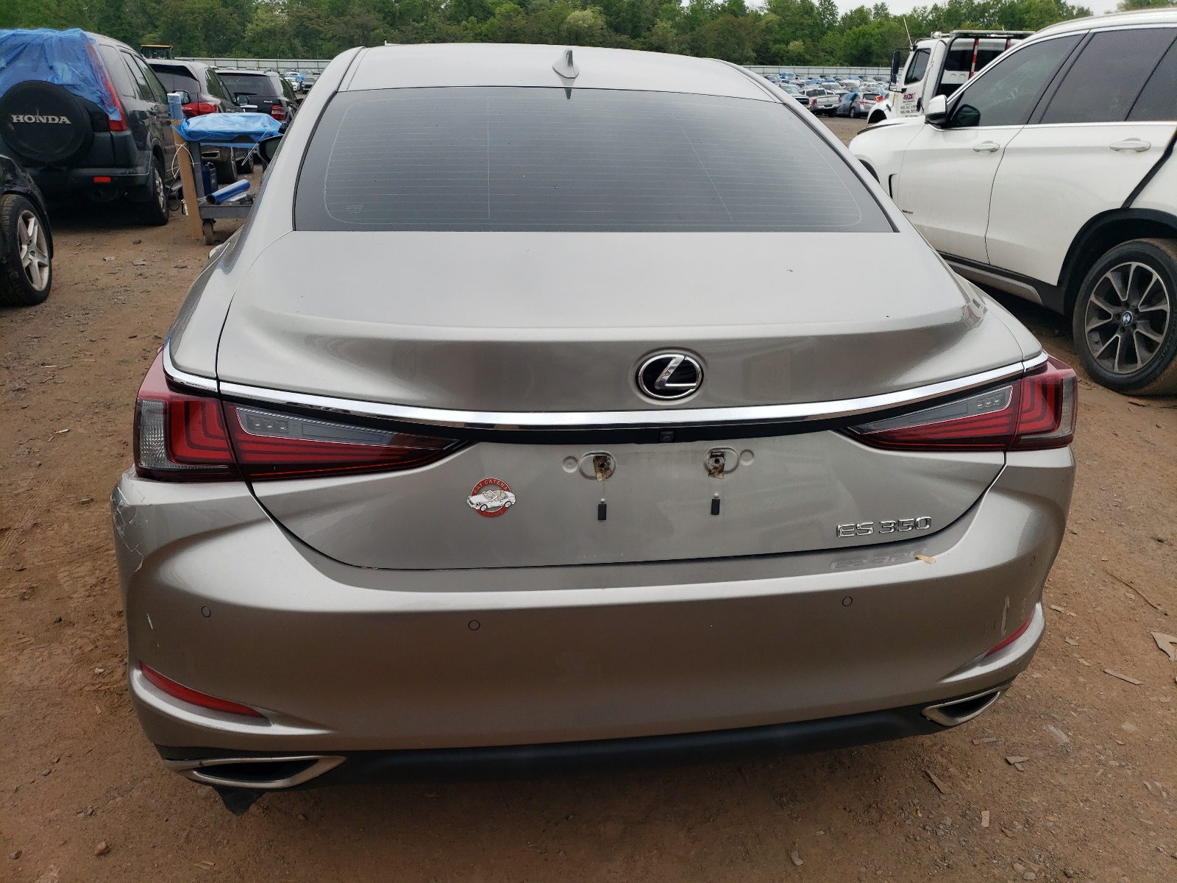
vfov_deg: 53.1
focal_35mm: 26
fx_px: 884
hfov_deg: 67.3
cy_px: 442
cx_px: 588
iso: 50
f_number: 1.5
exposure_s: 1/2000
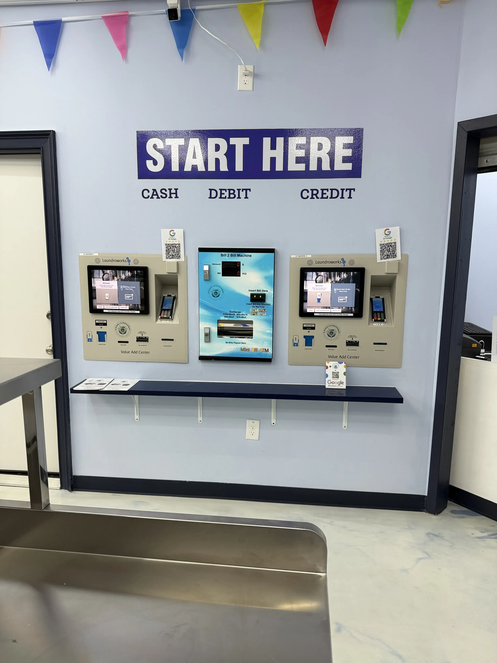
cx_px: 248
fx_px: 459
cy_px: 332
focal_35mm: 24
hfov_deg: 56.8
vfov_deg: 71.6
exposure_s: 1/121
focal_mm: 6.76
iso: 64
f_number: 1.78
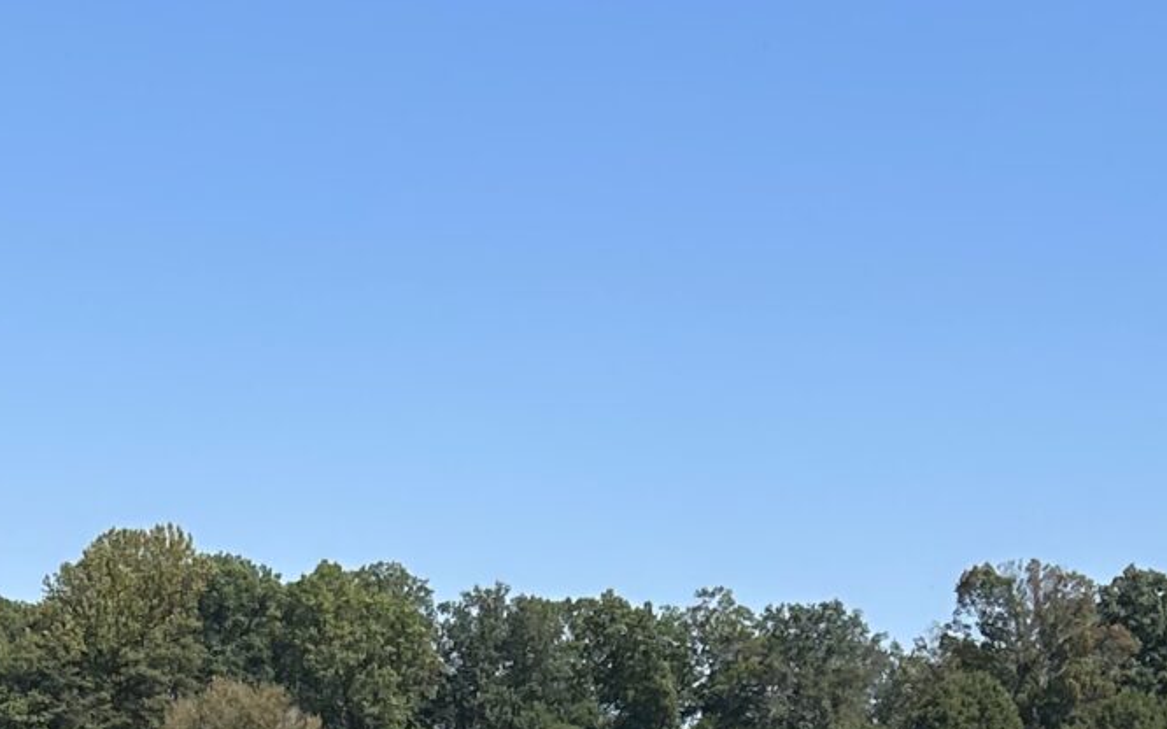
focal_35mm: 106
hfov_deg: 19.4
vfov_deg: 10.7
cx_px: 233
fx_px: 3371
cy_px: 1707
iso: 50
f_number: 1.5
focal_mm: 5.7
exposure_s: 1/3165
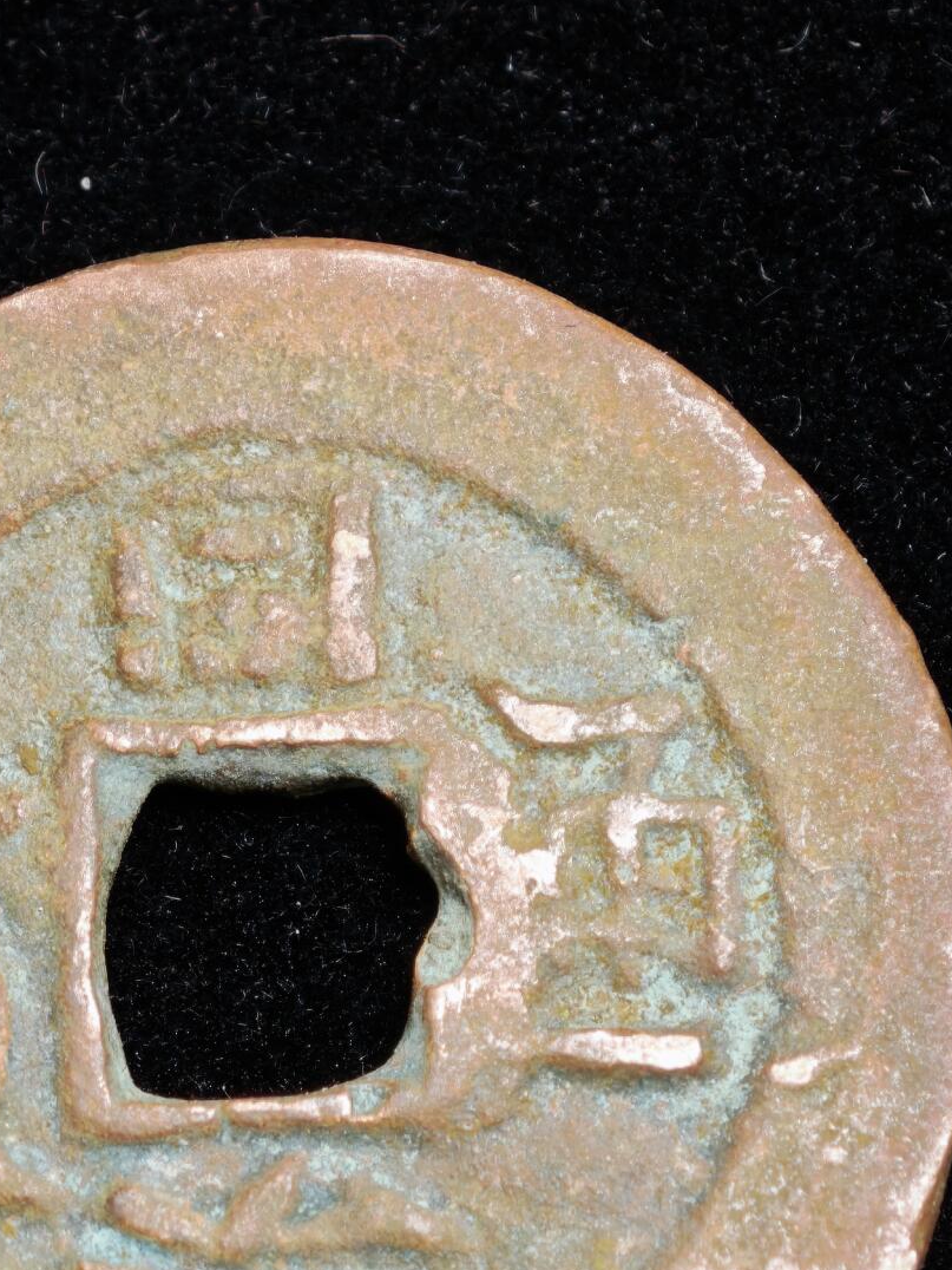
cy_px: 942
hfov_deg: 7.3
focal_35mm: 204
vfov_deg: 9.7
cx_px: 257
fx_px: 7480
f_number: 2
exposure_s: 1/104
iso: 200
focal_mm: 9
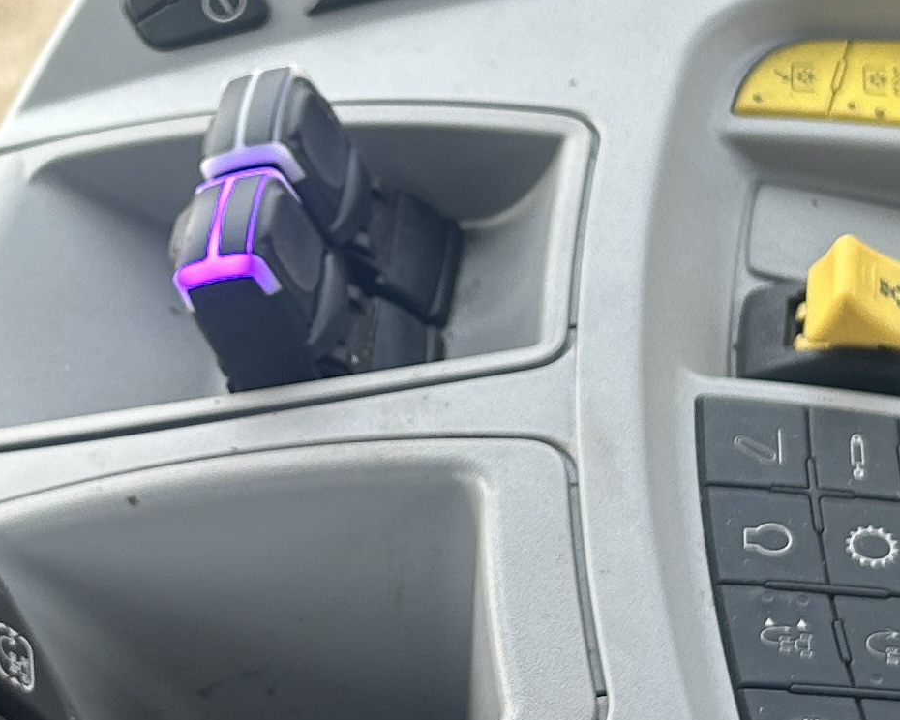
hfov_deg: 17.4
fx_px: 2930
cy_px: 355
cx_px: 282
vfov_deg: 14.0
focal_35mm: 110
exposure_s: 1/121
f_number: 1.5
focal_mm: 5.7
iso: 32
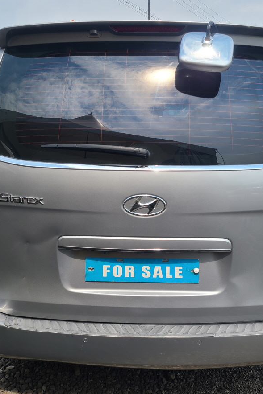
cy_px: 200
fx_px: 406
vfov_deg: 51.9
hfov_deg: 35.9
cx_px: 146
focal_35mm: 37
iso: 40
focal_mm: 5.4
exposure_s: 1/1728
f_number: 1.8
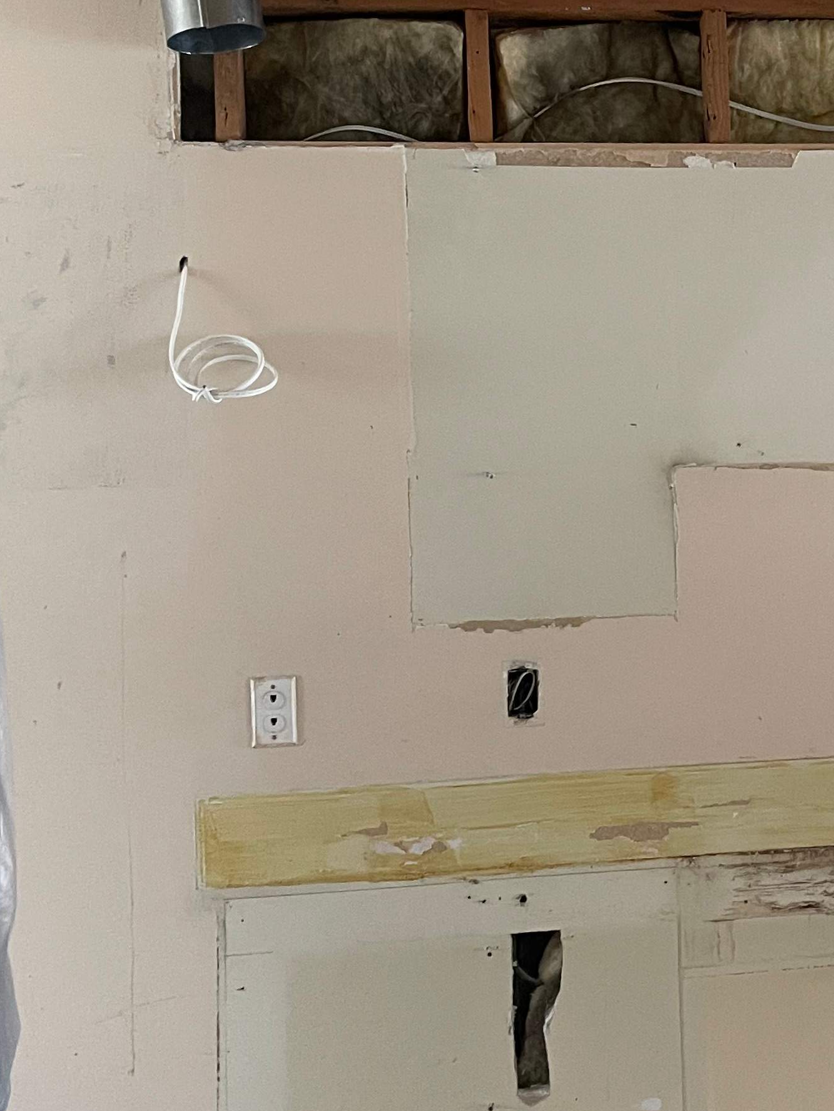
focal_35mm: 59
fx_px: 1895
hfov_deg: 24.1
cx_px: 763
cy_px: 480
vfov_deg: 32.7
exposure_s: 1/60
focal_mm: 5.1
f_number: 1.6
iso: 500
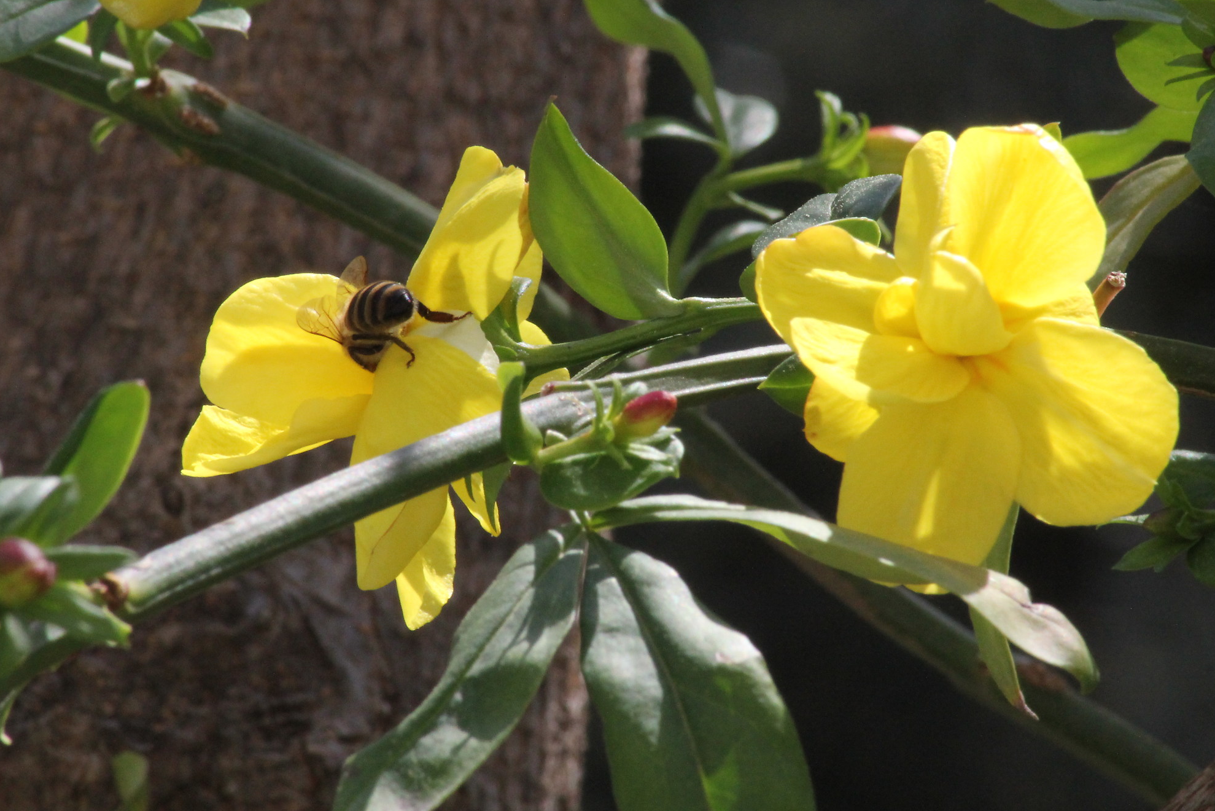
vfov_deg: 3.5
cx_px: 565
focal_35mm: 388
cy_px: 358
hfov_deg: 5.3
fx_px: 13096
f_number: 27
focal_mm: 200
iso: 2000
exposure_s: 1/250
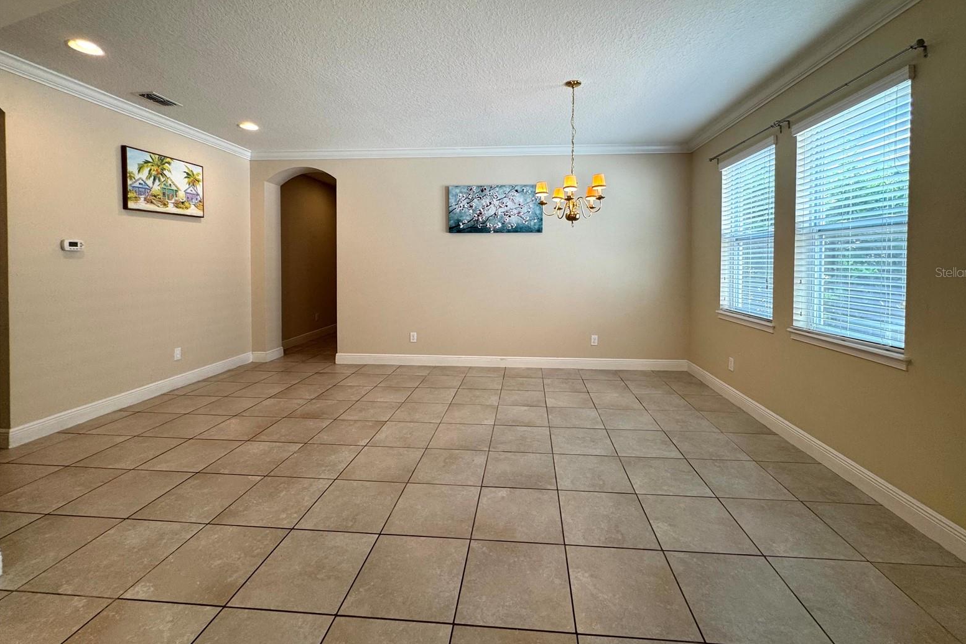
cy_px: 272
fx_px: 402
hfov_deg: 100.4
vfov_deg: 76.8
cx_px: 496
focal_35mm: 15
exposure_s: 1/120
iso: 125
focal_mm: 2.22
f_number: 2.2
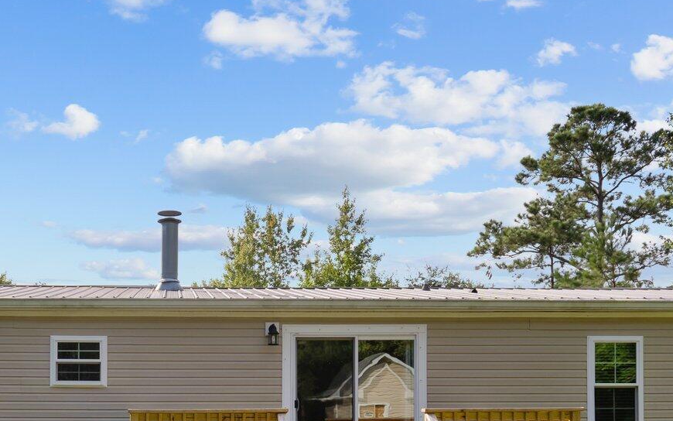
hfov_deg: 41.0
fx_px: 881
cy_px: 411
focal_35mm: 48
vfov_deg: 25.7
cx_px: 197
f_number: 4
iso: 400
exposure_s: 1/3200
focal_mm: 20
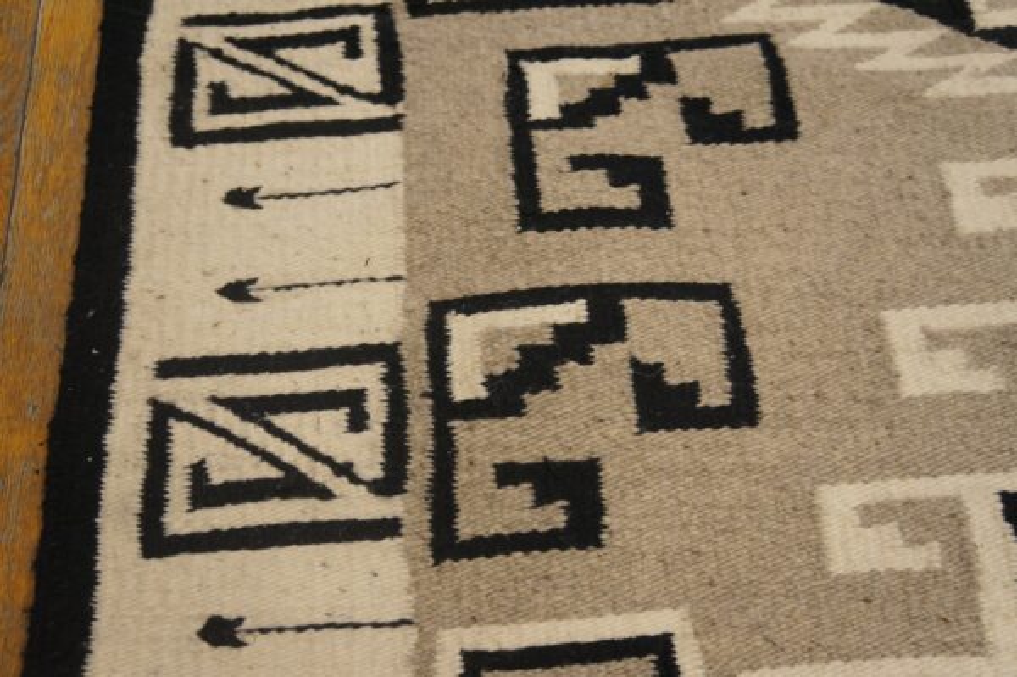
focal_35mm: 33
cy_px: 338
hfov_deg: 57.3
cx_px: 508
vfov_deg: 39.9
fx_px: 931
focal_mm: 22
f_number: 4
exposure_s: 1/60
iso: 800
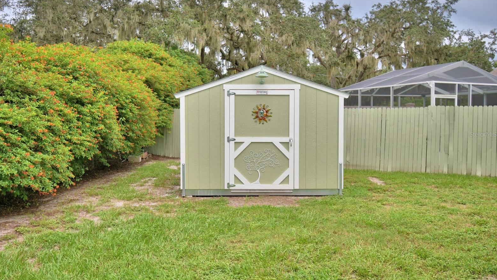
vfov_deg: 36.7
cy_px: 134
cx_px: 245
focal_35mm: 32
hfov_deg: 61.0
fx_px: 422
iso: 180
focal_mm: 20
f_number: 5.6
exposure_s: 1/500
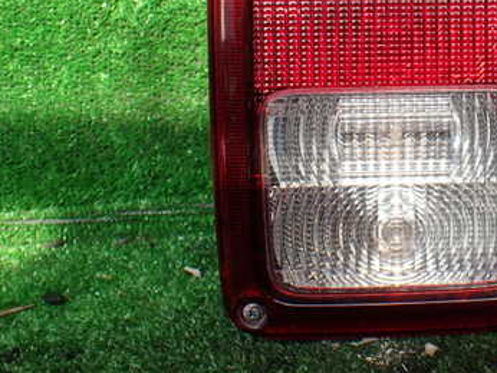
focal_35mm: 52
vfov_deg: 27.4
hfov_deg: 35.6
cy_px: 66
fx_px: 747
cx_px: 396
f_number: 3.2
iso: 100
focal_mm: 5.4
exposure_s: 1/125
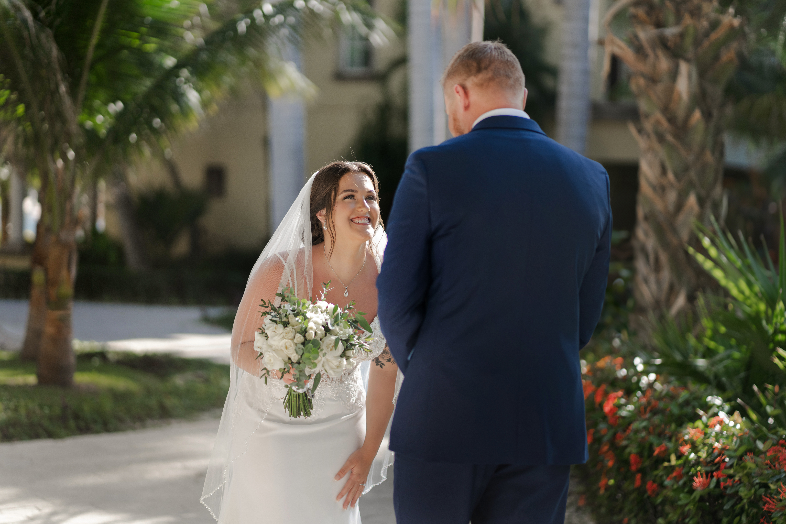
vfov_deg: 16.1
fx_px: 1856
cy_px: 262
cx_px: 393
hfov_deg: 23.9
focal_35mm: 85
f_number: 1.8
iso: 200
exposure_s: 1/2000
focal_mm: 85
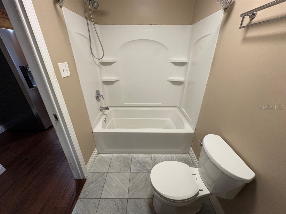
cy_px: 107
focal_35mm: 14
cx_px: 143
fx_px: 116
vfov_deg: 85.7
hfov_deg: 102.1
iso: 200
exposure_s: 1/60
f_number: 2.2
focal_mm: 2.22
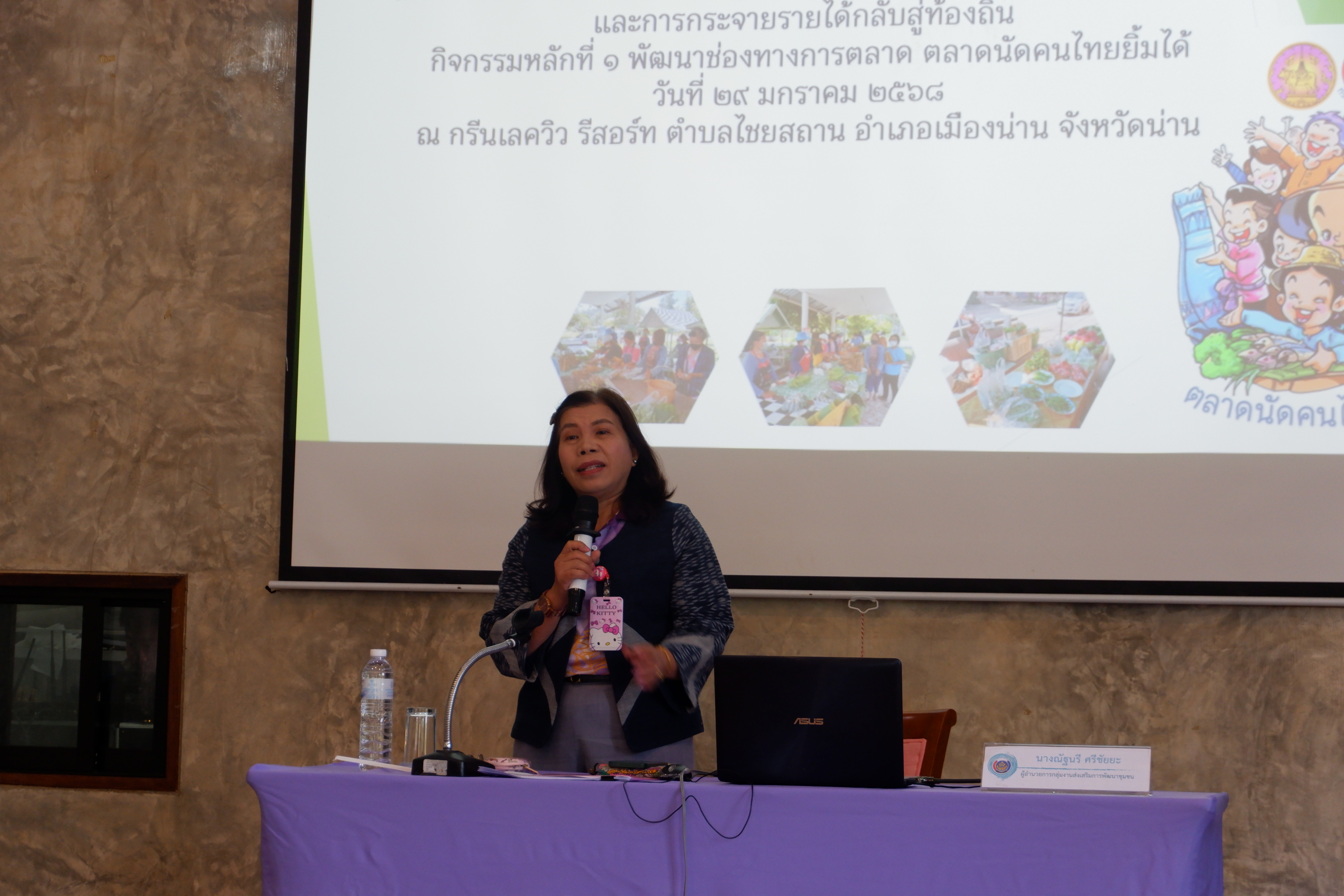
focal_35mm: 75
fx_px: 2800
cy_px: 448
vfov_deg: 18.2
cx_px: 672
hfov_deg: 27.0
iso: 800
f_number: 5.6
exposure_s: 1/60
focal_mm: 50
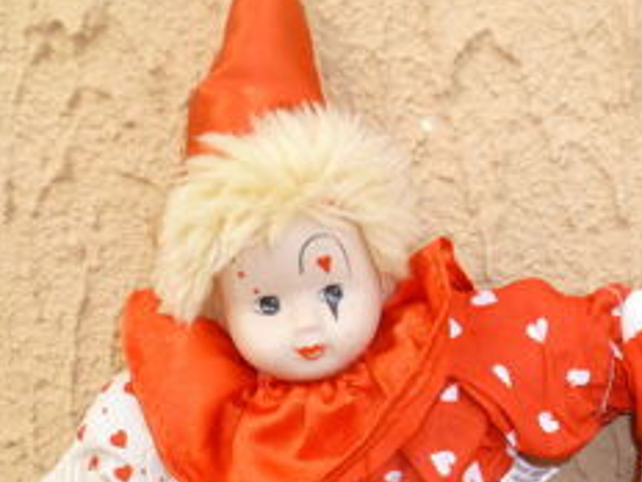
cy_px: 460
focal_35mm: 58
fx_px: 1076
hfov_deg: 32.0
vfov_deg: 24.3
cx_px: 542
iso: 100
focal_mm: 5
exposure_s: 1/125
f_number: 3.3
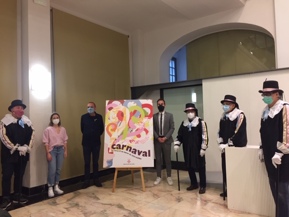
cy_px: 108
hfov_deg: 61.7
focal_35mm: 29
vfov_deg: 48.2
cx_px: 144
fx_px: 242
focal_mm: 4.15
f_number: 2.2
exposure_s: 1/33
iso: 125
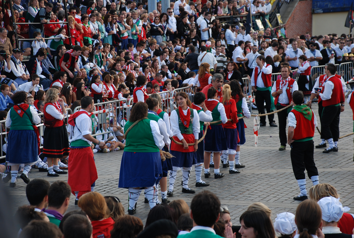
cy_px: 119
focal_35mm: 135
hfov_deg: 15.2
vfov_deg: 10.2
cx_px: 177
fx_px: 1330
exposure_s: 1/125
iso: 220
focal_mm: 90
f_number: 5.6
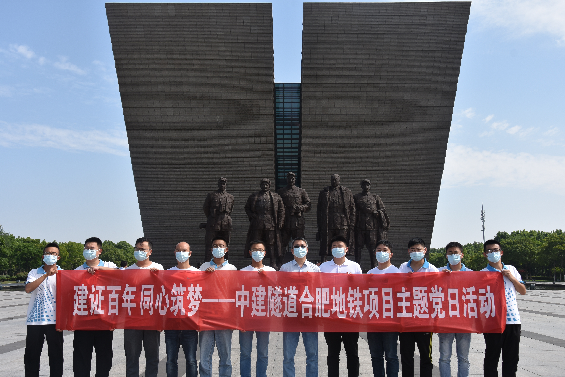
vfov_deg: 36.9
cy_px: 188
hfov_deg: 53.1
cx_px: 282
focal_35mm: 36
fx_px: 565
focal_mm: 24
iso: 100
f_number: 8
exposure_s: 1/250
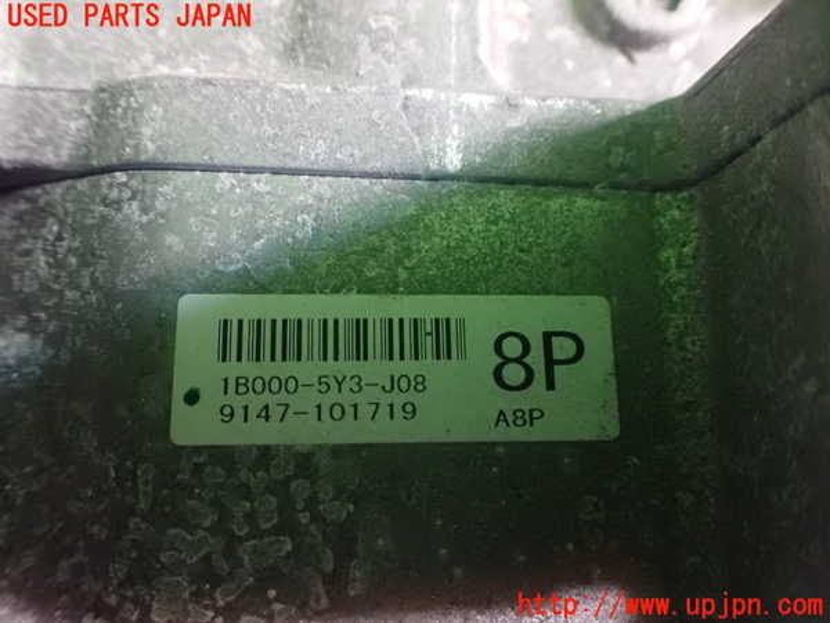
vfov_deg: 46.8
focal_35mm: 30
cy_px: 312
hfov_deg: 60.0
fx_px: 719
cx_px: 415
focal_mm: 5.4
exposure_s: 1/25
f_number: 2.3
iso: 1600
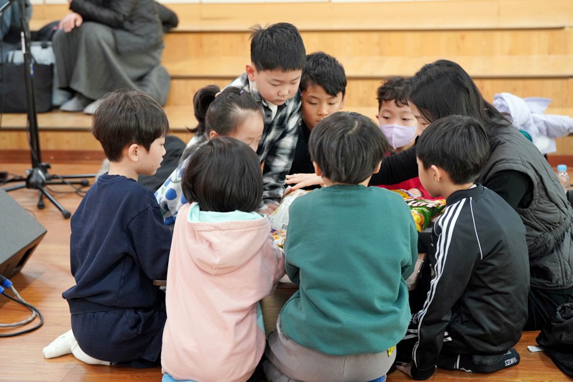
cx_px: 286
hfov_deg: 23.4
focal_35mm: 87
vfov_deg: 15.7
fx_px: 1385
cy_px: 191
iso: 3200
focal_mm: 87
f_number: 4
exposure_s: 1/160
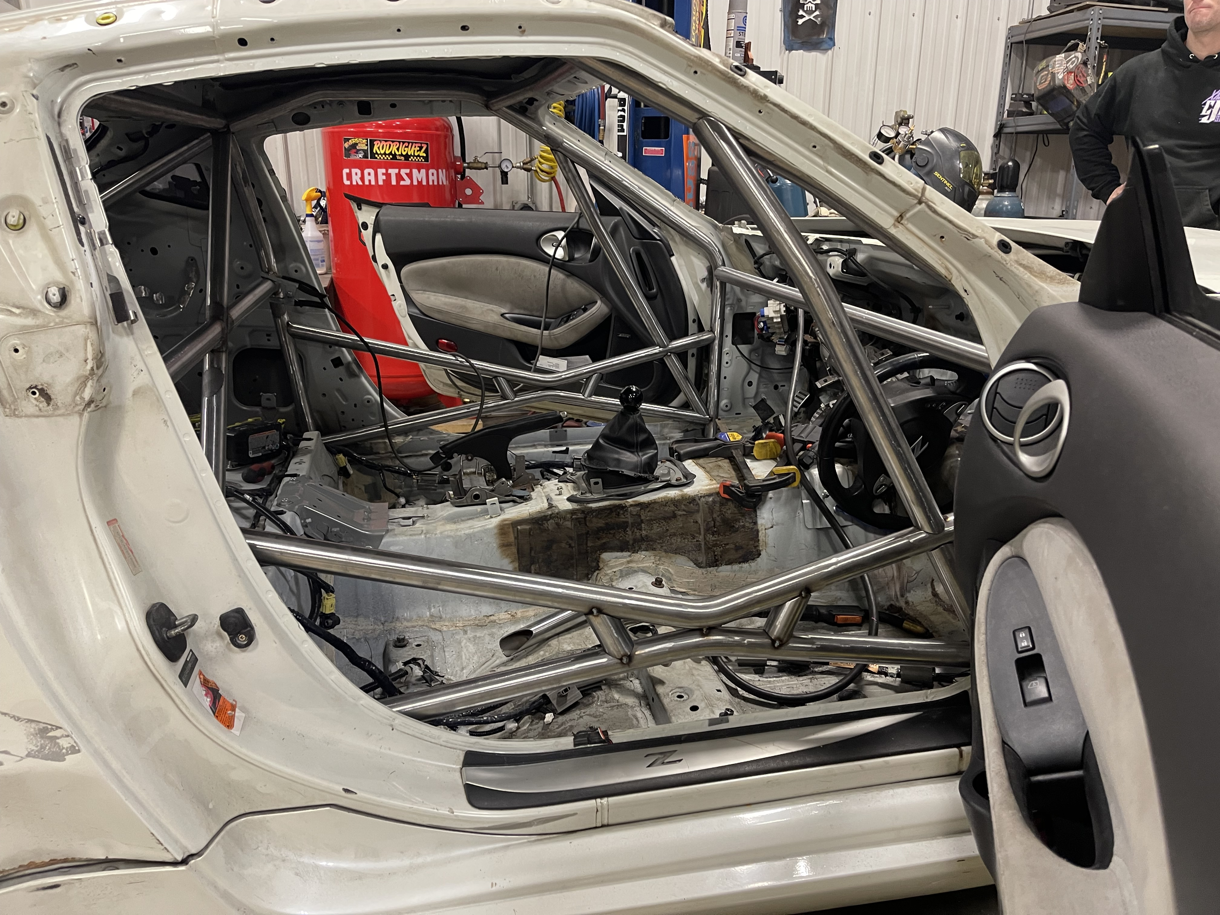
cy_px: 458
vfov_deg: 54.9
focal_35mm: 25
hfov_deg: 69.4
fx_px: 881
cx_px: 610
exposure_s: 1/60
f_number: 1.6
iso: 320
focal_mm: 5.1
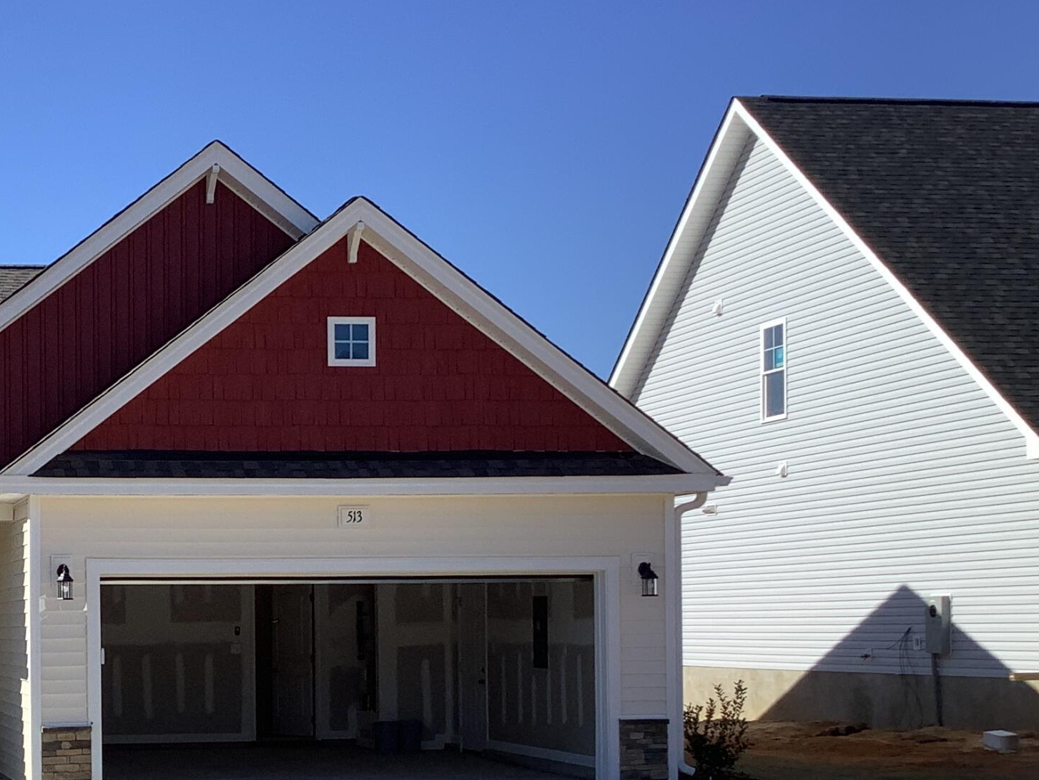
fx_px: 1921
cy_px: 625
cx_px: 28
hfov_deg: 28.6
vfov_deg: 22.6
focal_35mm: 64
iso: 25
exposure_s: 1/1597
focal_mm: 3.3
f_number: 2.4
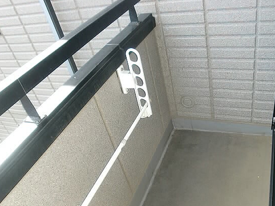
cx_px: 160
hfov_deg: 55.1
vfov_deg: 42.8
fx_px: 262
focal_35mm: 33
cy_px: 120
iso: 100
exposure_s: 1/100
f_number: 2.6
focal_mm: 4.65
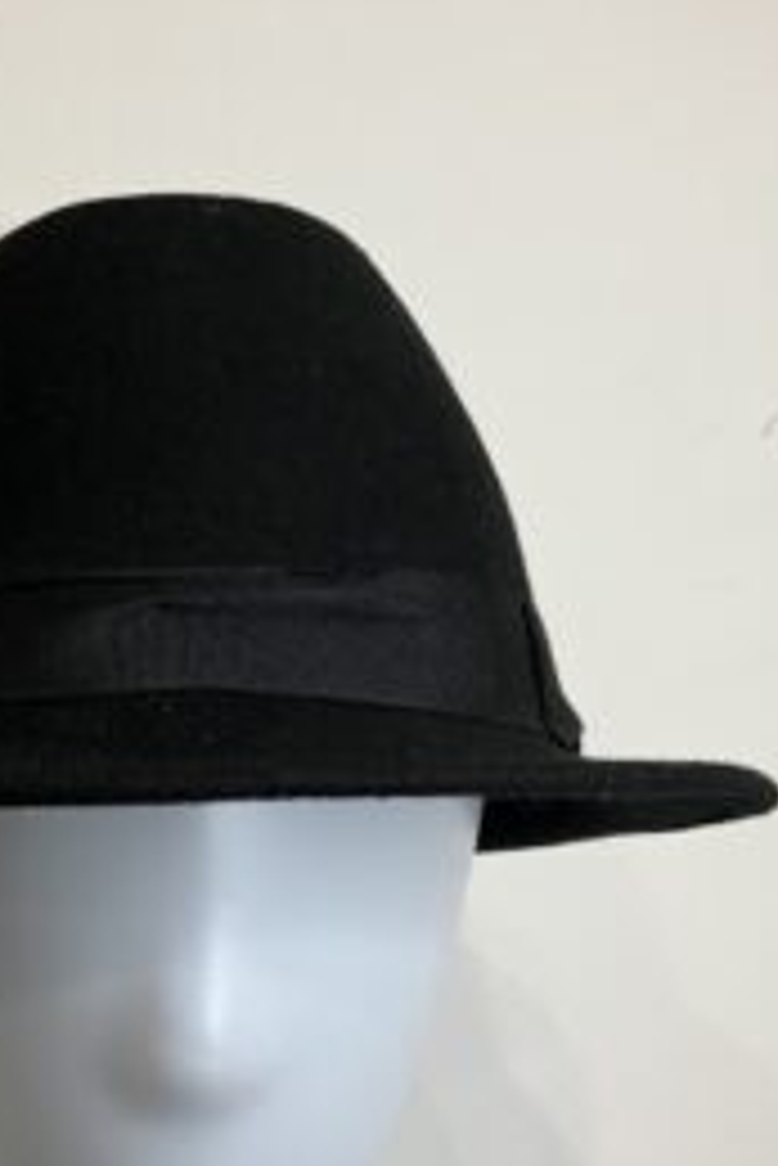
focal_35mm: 45
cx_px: 211
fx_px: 1457
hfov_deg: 29.5
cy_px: 639
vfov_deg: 43.5
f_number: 1.8
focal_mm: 3.99
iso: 64
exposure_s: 1/50
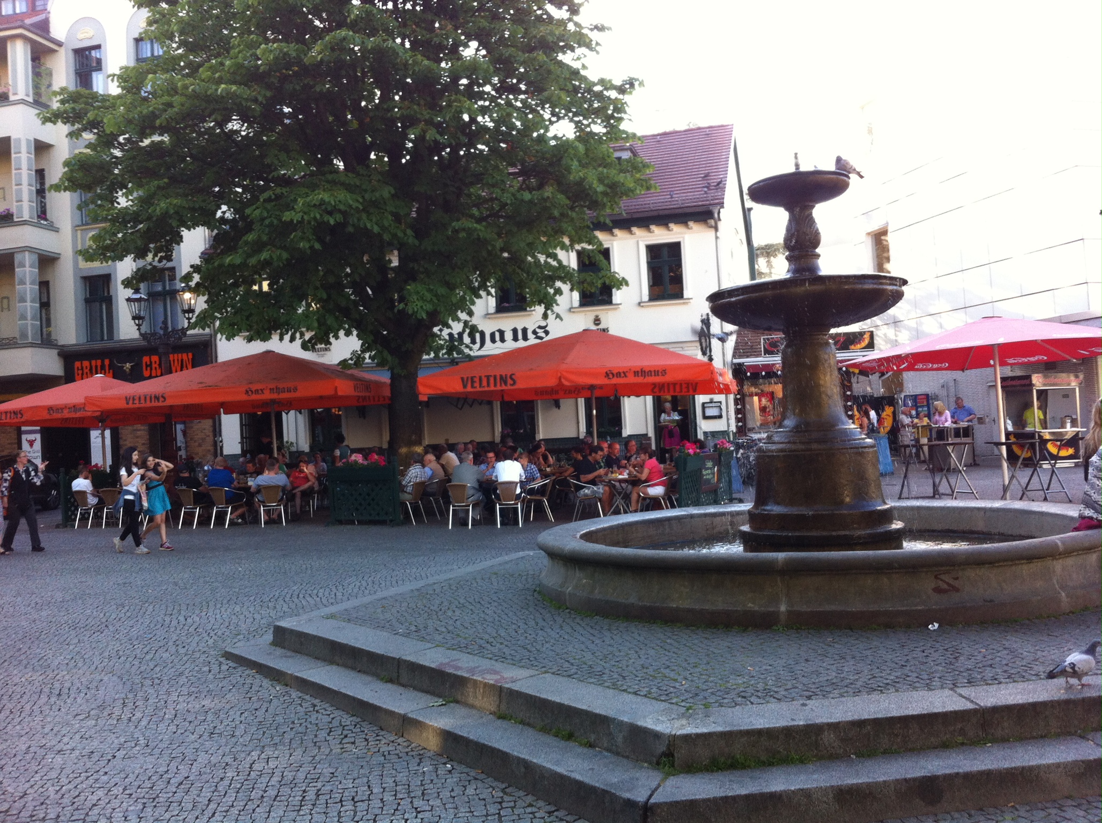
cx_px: 551
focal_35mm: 35
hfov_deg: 52.7
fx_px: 1113
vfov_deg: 40.6
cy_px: 412
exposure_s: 1/120
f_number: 2.8
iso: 100
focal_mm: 3.85
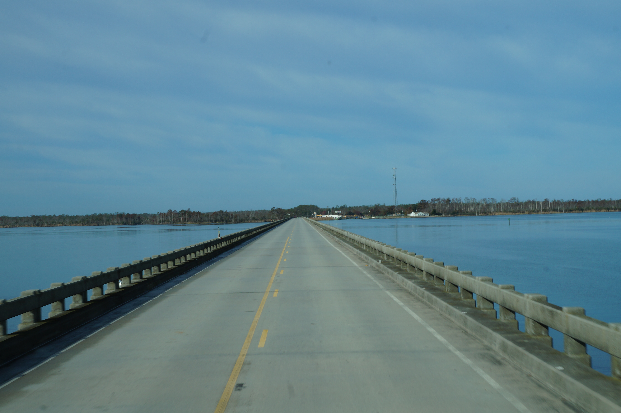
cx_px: 310
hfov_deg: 30.5
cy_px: 206
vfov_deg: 20.6
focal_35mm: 66
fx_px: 1138
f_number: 16
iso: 100
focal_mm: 44
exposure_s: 1/160
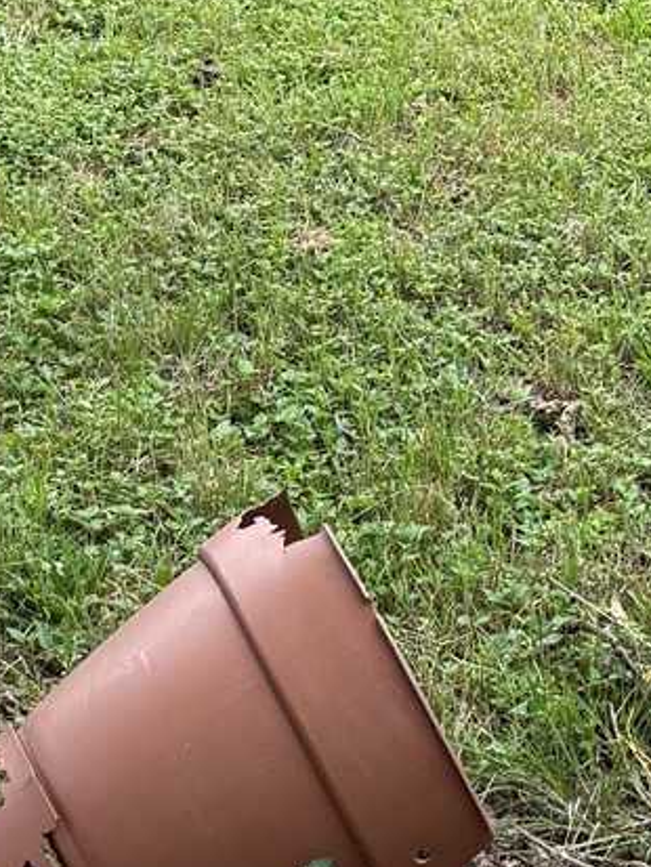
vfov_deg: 16.2
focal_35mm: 119
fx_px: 2982
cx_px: 746
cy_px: -13
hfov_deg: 12.2
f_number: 1.78
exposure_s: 1/1271
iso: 100
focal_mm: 6.76
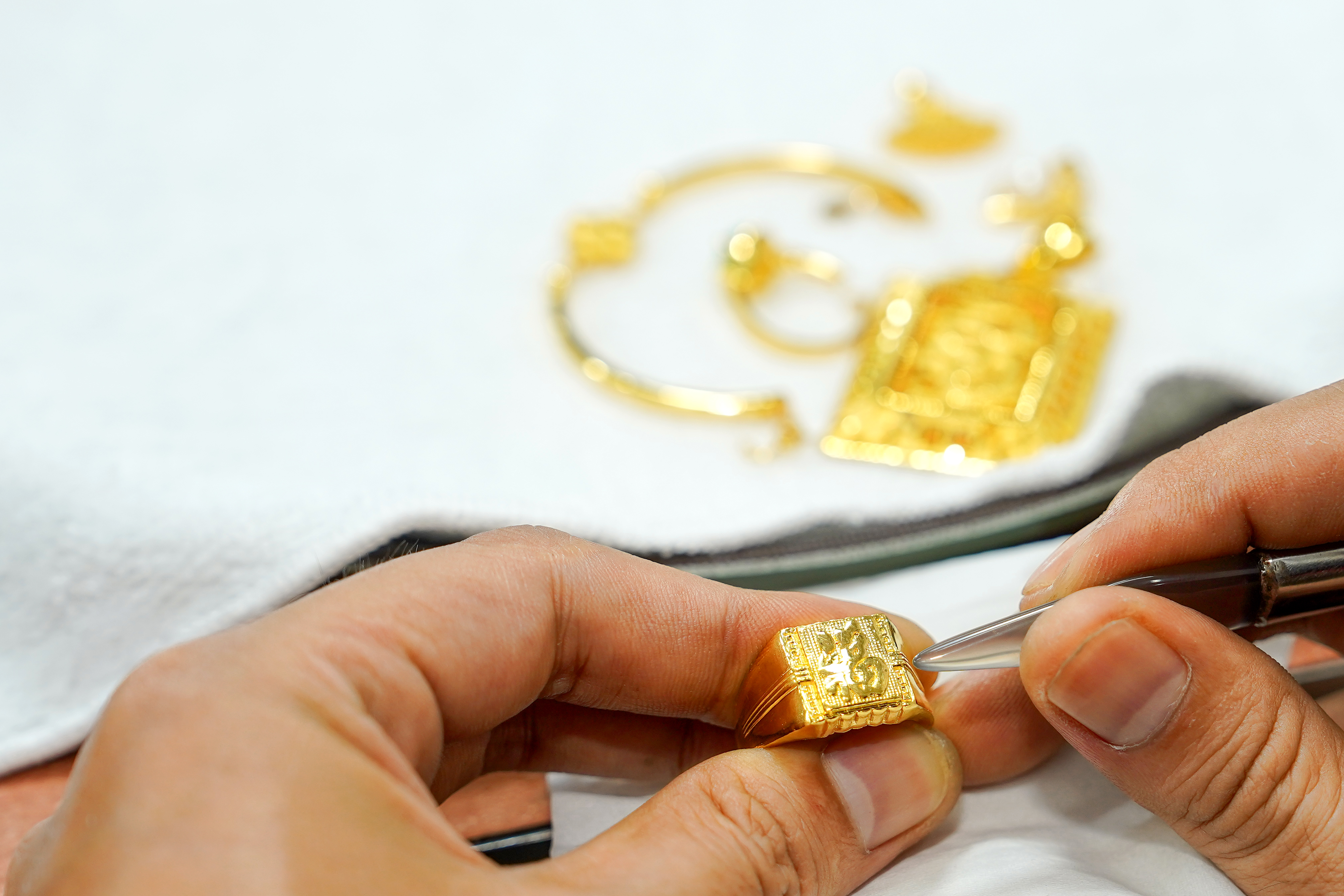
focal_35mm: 104
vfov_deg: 13.2
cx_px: 944
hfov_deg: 19.5
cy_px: 500
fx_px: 3882
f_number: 4.5
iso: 500
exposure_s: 1/160
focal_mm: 70
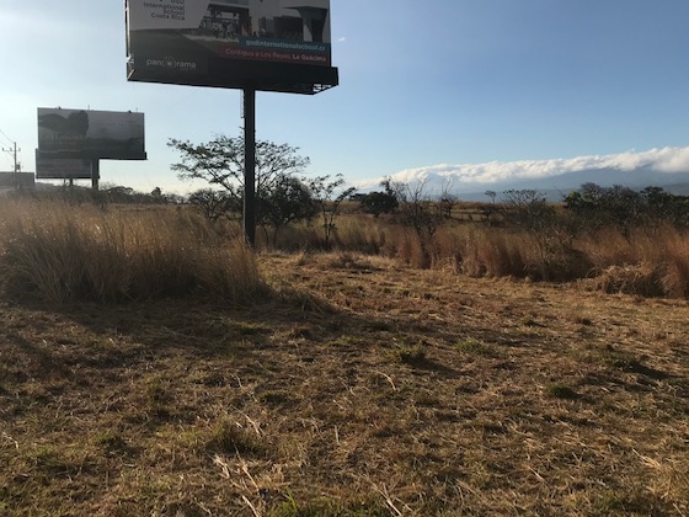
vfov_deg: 44.1
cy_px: 230
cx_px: 326
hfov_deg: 56.8
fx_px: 637
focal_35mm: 32
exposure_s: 1/4167
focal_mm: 3.99
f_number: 1.8
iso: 20
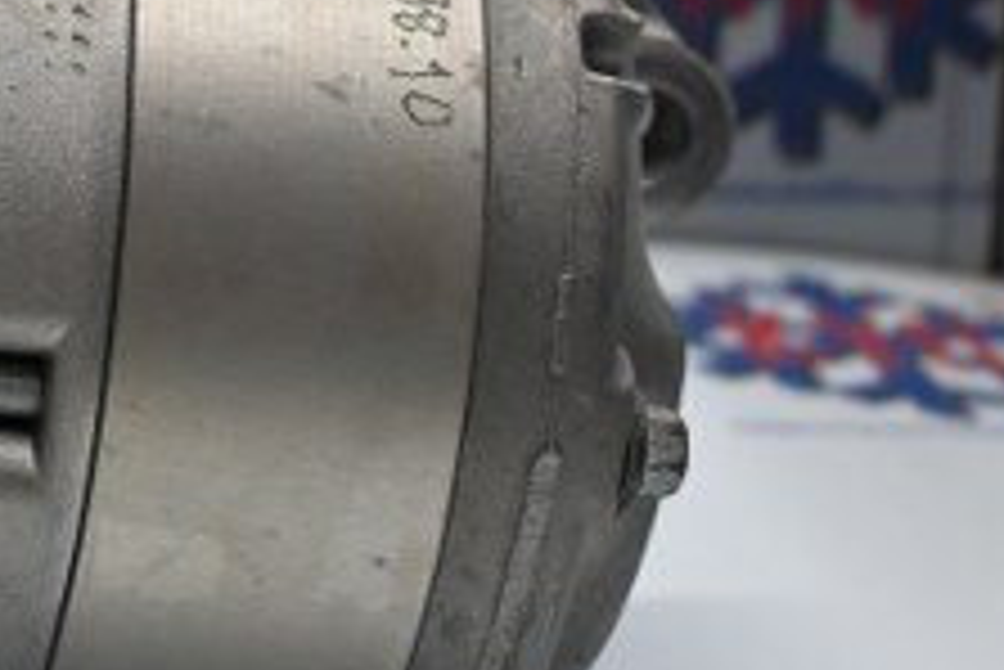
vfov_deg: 10.3
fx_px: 3675
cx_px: -410
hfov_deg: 14.7
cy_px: -25
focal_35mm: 132
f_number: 4.2
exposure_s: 1/125
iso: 1000
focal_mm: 24.5
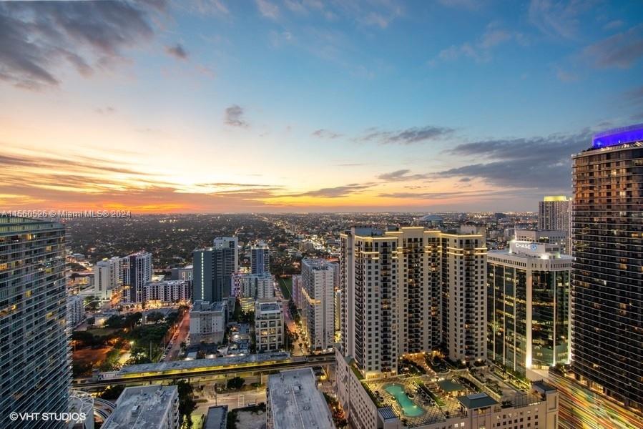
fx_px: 304
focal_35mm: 17
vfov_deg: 70.5
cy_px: 214
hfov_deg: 93.3
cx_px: 322
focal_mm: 17
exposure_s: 1.6
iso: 200
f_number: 8
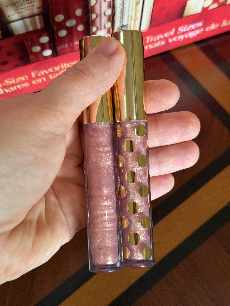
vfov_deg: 39.7
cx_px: 115
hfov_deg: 30.3
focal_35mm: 48
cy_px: 153
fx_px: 425
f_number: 1.78
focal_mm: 6.76
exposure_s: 1/60
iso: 250
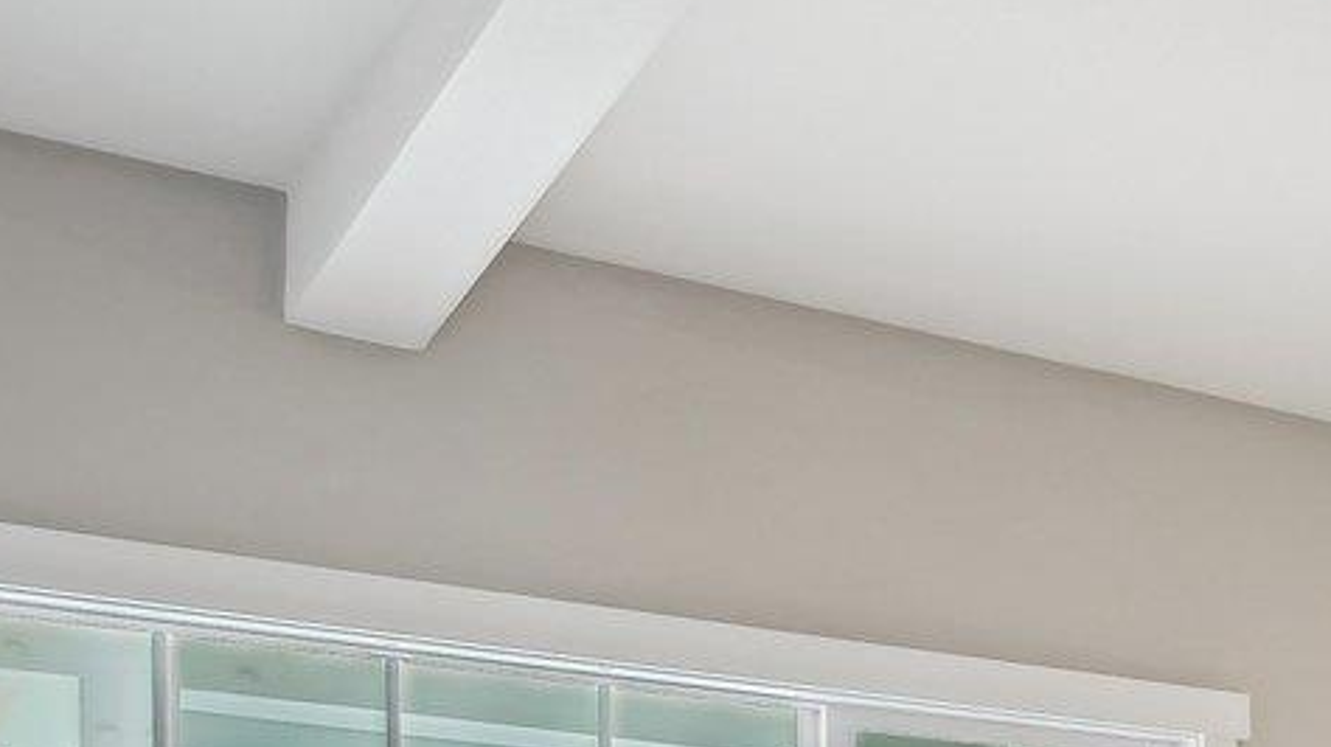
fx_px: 2716
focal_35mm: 77
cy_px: 1153
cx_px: 2707
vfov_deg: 14.5
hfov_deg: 18.0
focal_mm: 17
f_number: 8
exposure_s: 1/8
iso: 400
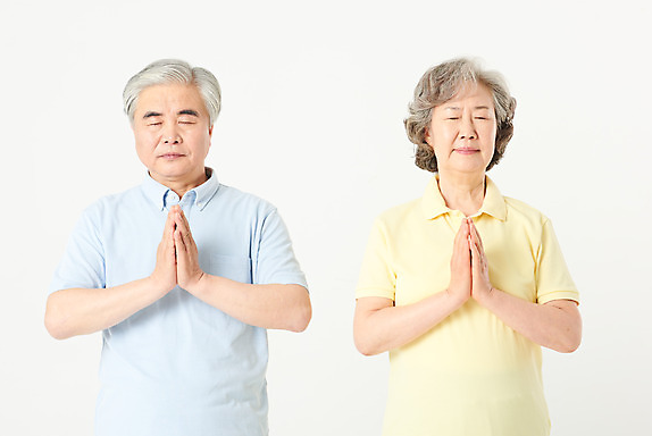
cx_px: 327
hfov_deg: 14.0
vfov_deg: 9.4
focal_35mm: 146
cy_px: 217
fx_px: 2647
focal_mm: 140
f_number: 11
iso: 100
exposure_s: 1/125
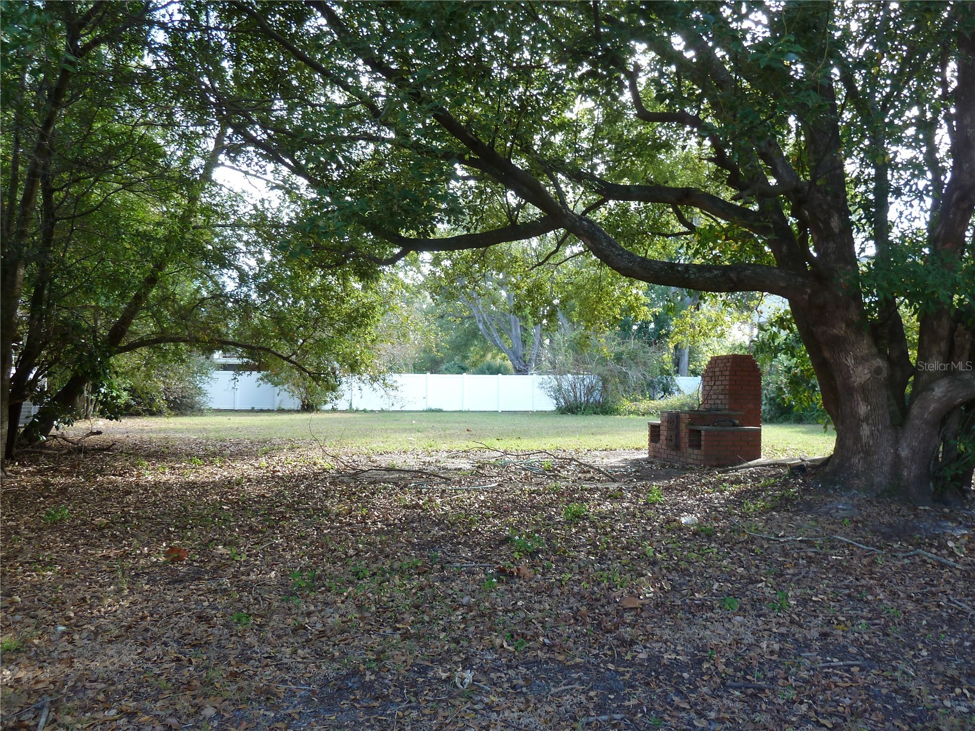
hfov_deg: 69.4
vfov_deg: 54.9
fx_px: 704
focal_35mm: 25
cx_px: 488
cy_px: 366
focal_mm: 4.1
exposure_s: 1/50
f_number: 3.3
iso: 80
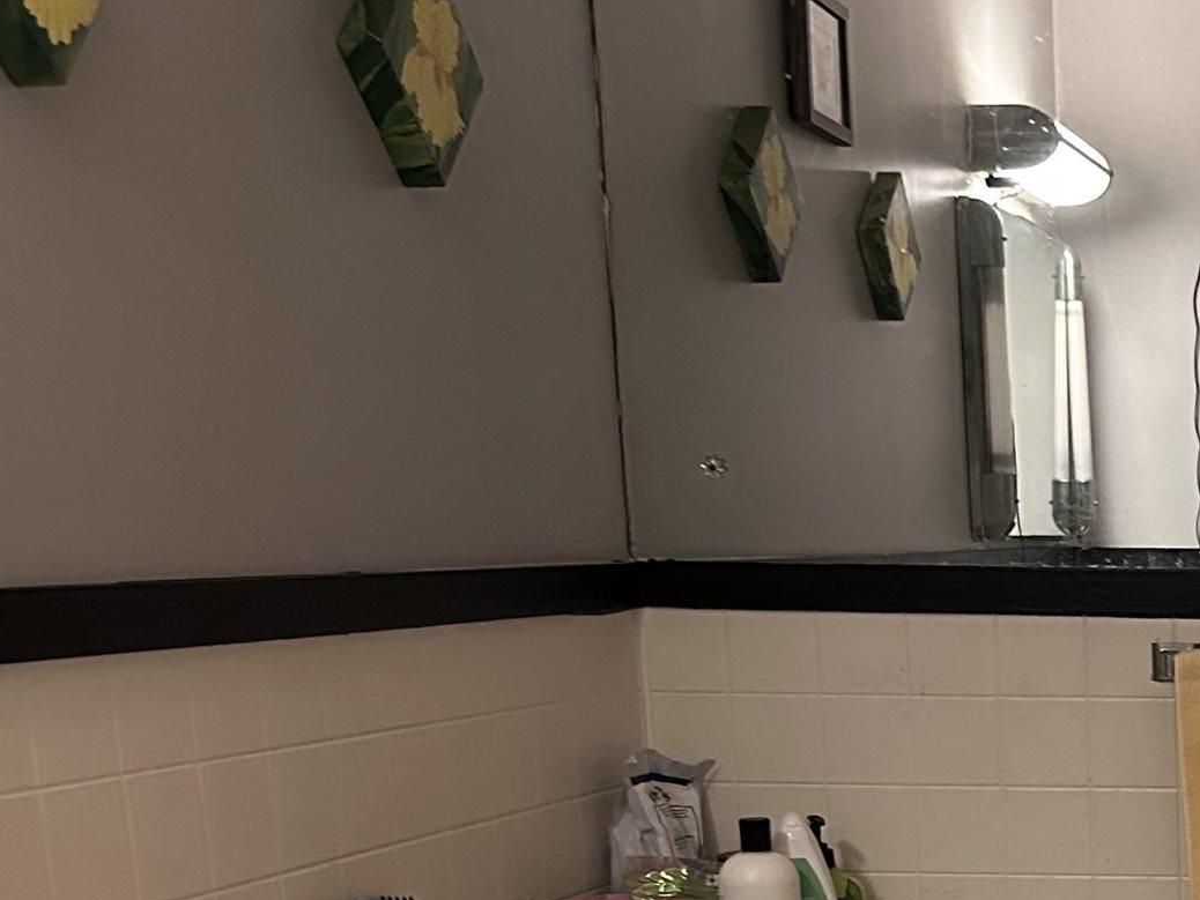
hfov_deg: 24.7
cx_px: 1443
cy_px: 1034
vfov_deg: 19.7
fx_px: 2462
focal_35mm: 71
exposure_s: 1/60
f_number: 1.78
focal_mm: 6.86
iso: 800
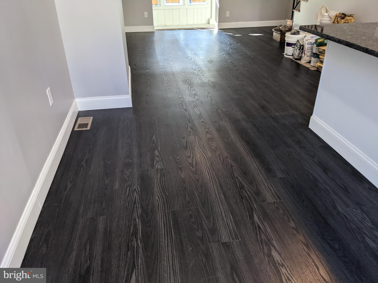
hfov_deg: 65.3
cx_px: 189
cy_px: 142
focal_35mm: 27
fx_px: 295
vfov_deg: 51.4
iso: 50
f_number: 1.73
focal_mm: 4.38
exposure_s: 1/30
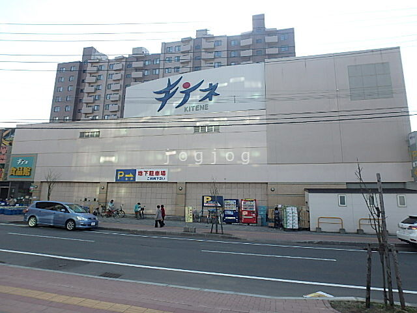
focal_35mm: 21
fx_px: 253
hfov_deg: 79.0
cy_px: 156
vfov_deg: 63.4
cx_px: 208
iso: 125
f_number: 3.5
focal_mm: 3.7
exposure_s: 1/500
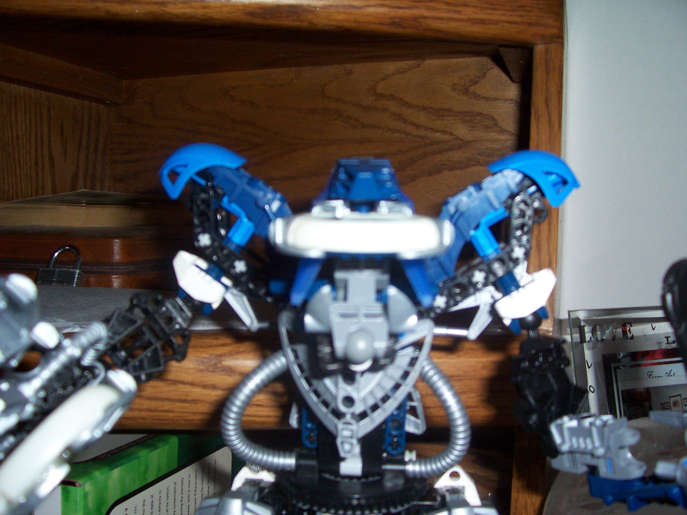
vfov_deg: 41.8
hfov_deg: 54.0
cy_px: 258
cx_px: 344
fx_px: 675
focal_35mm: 34
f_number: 2.7
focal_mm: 5.6
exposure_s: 1/60
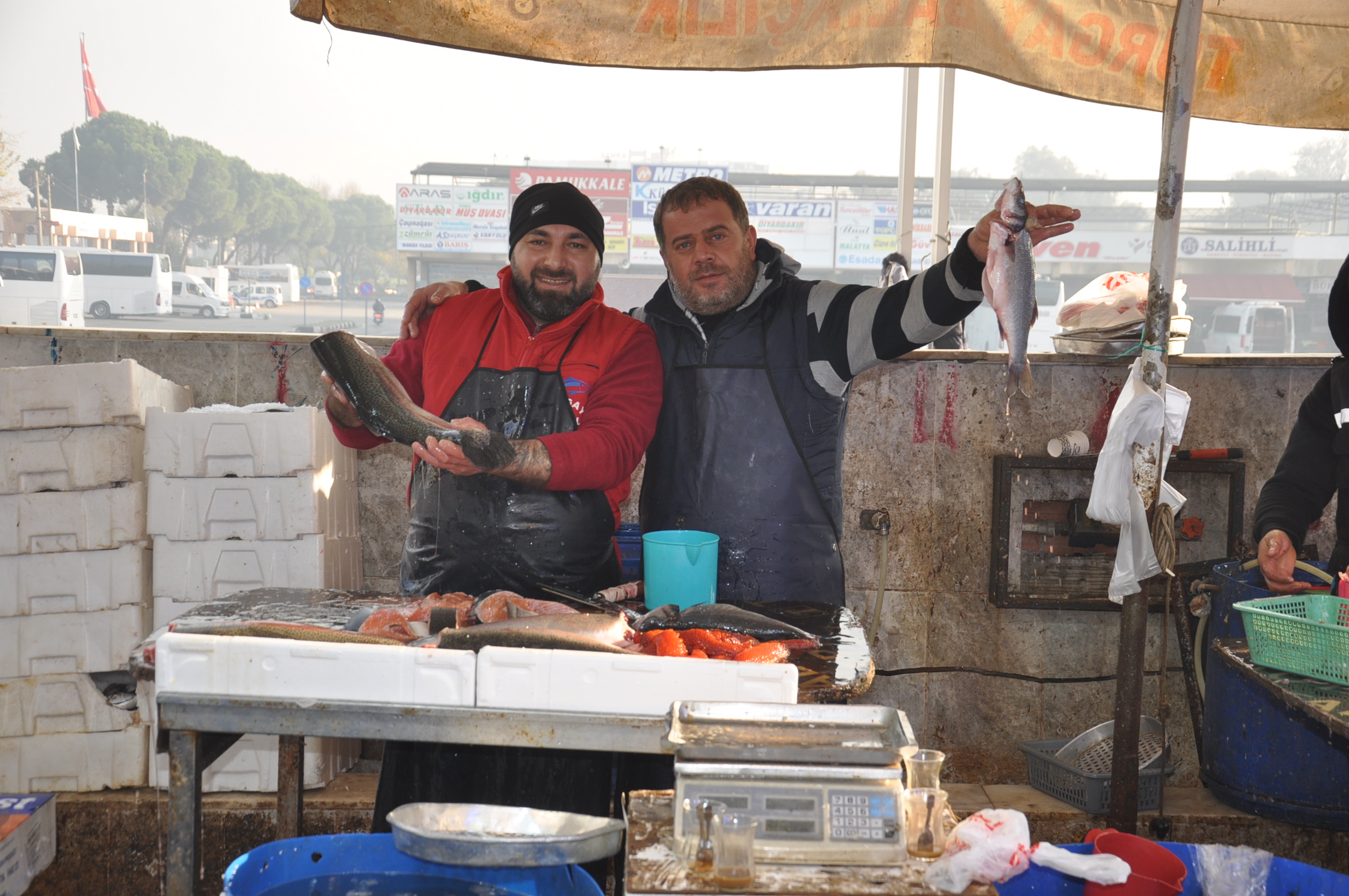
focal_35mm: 52
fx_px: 1965
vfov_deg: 25.7
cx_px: 674
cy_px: 448
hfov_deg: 37.9
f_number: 5
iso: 200
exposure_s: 1/200
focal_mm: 35
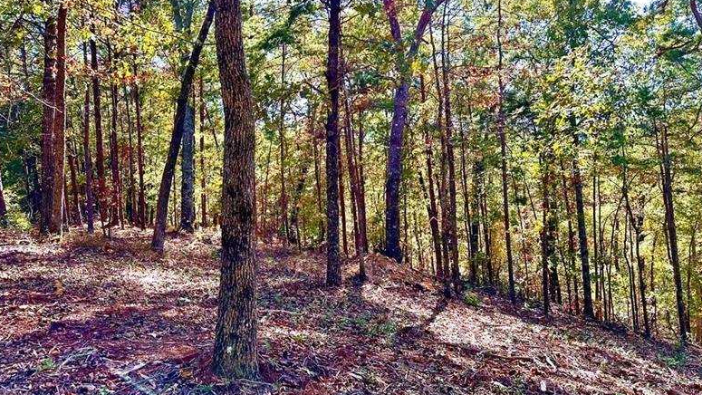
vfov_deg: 42.8
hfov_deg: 69.9
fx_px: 503
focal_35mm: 27
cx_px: 357
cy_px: 166
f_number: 1.78
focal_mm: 6.86
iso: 80
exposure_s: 1/529
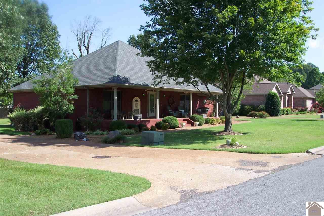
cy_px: 108
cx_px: 162
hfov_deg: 50.7
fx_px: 342
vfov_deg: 35.0
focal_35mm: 38
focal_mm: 8
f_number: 4.8
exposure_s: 1/350
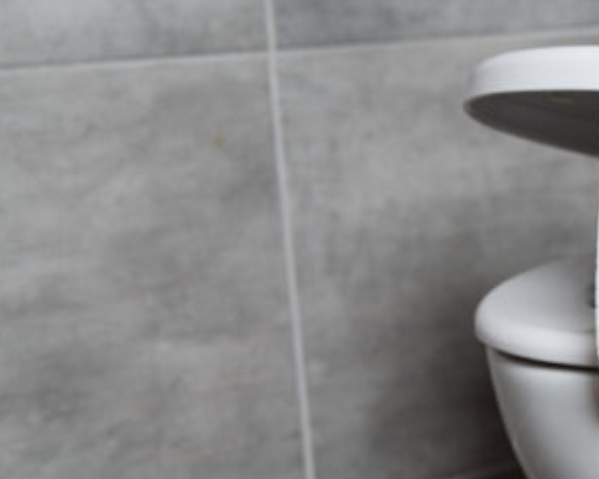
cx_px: 737
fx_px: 1950
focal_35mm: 110
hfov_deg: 16.7
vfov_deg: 14.0
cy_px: 241
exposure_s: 1/160
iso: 125
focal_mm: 45
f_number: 5
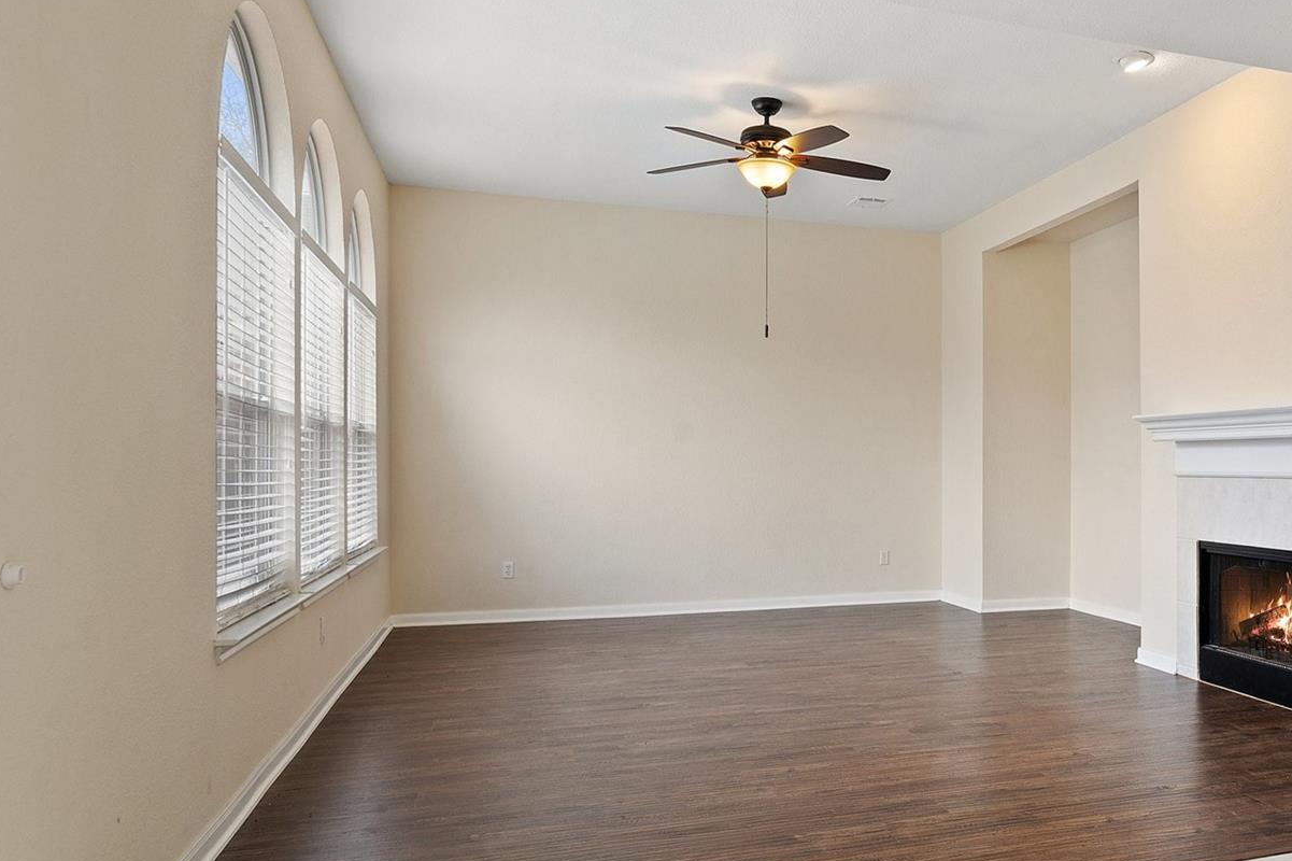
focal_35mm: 29
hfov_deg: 60.6
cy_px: 464
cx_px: 948
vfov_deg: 44.9
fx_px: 1040
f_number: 9
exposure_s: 1/3
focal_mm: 17
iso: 250
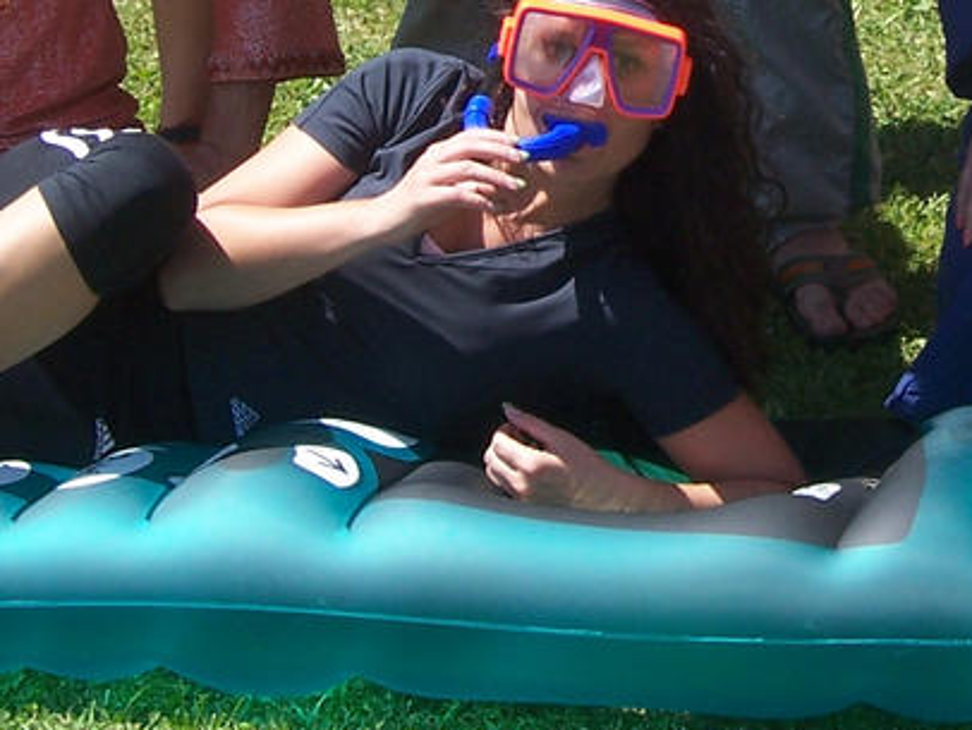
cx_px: 804
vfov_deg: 8.0
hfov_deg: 10.7
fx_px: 5170
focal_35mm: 184
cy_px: -96
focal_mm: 12.1
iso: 80
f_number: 4.8
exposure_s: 1/350
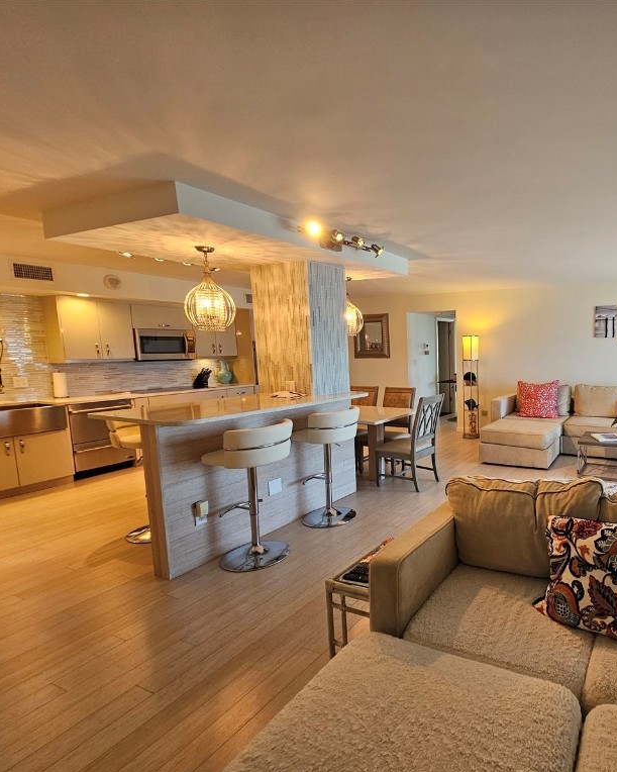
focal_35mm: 17
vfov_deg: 89.6
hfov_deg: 70.3
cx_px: 483
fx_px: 388
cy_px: 387
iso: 125
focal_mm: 2.2
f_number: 2.2
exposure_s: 1/60
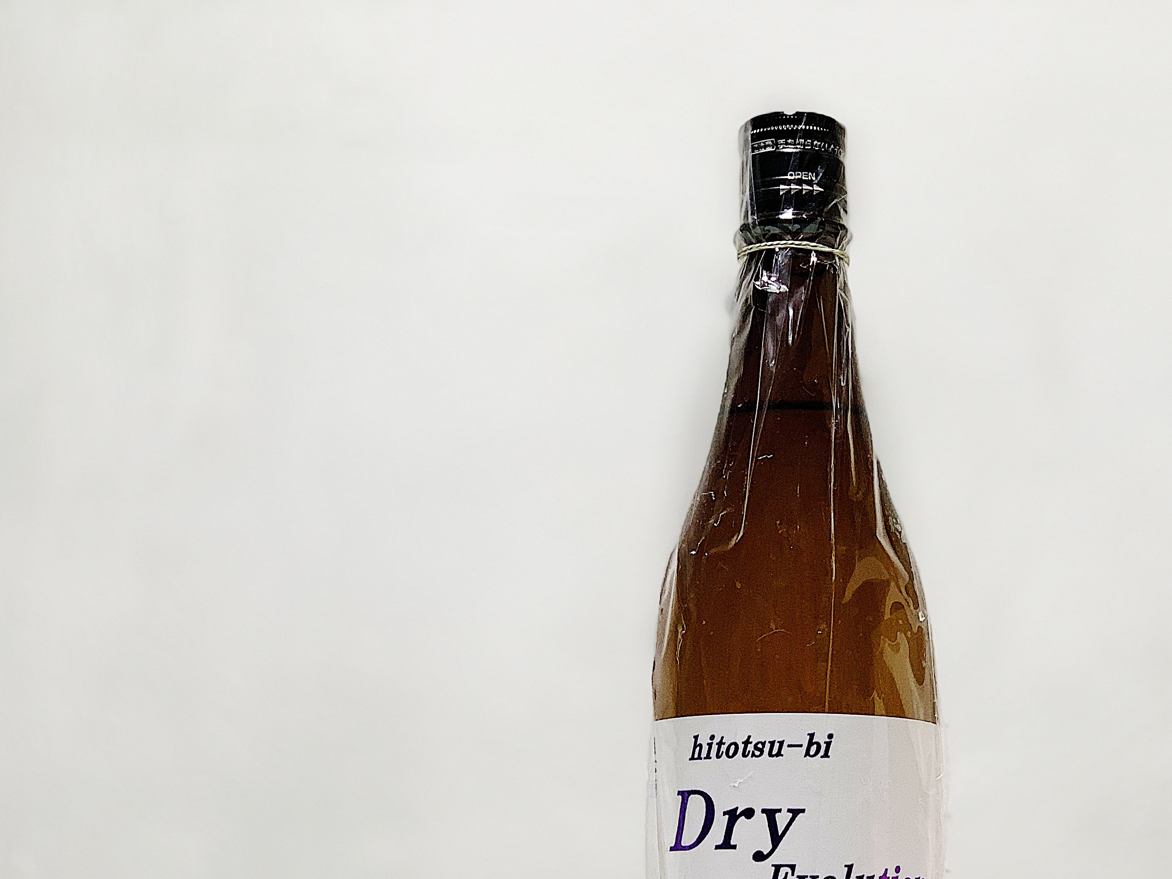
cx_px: 793
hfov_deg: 25.8
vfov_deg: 19.5
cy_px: 631
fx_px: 2539
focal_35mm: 75
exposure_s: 1/98
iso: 64
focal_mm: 6
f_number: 2.4
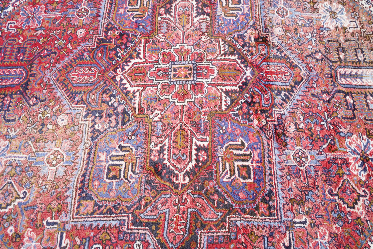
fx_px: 290
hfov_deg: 65.5
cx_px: 186
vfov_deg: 46.4
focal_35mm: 28
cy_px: 124
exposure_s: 1/160
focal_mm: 28
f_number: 4
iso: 320
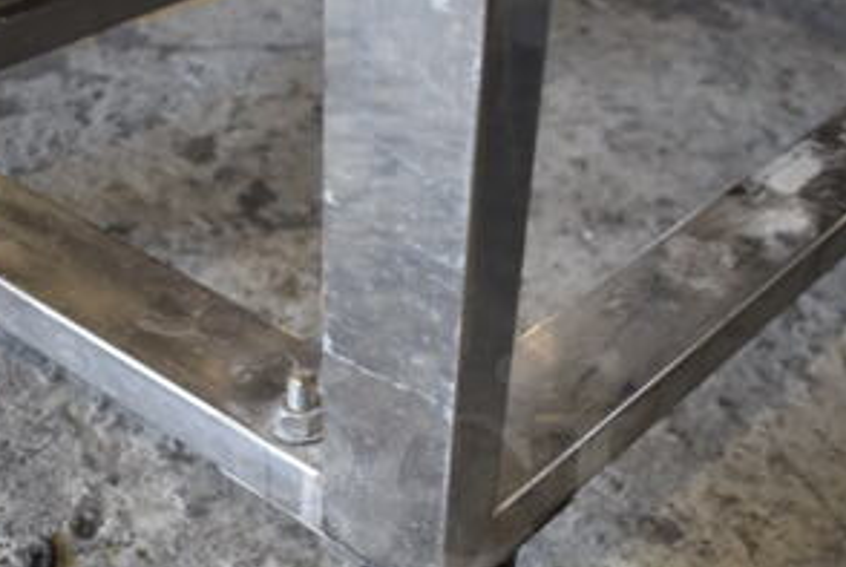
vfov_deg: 23.8
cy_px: 486
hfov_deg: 35.6
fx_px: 1318
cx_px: 423
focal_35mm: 56
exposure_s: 1/250
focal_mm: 18
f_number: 3.5
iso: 800
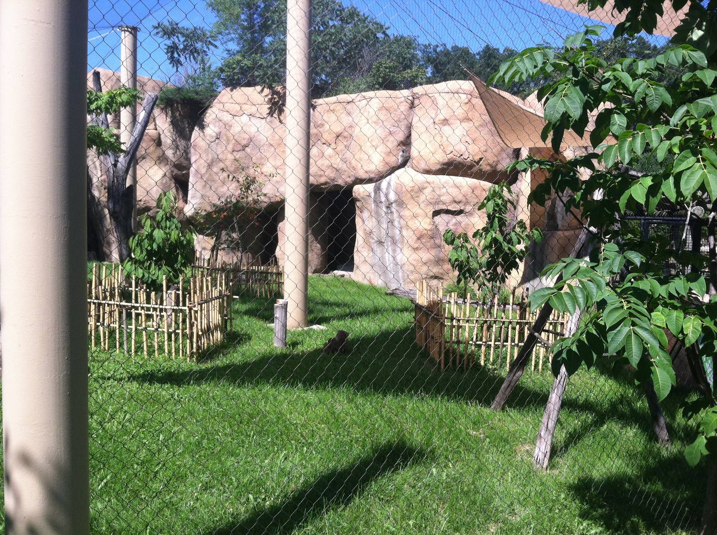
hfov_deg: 52.7
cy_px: 268
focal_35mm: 35
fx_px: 724
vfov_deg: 40.6
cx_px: 358
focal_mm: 3.85
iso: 80
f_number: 2.8
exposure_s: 1/789
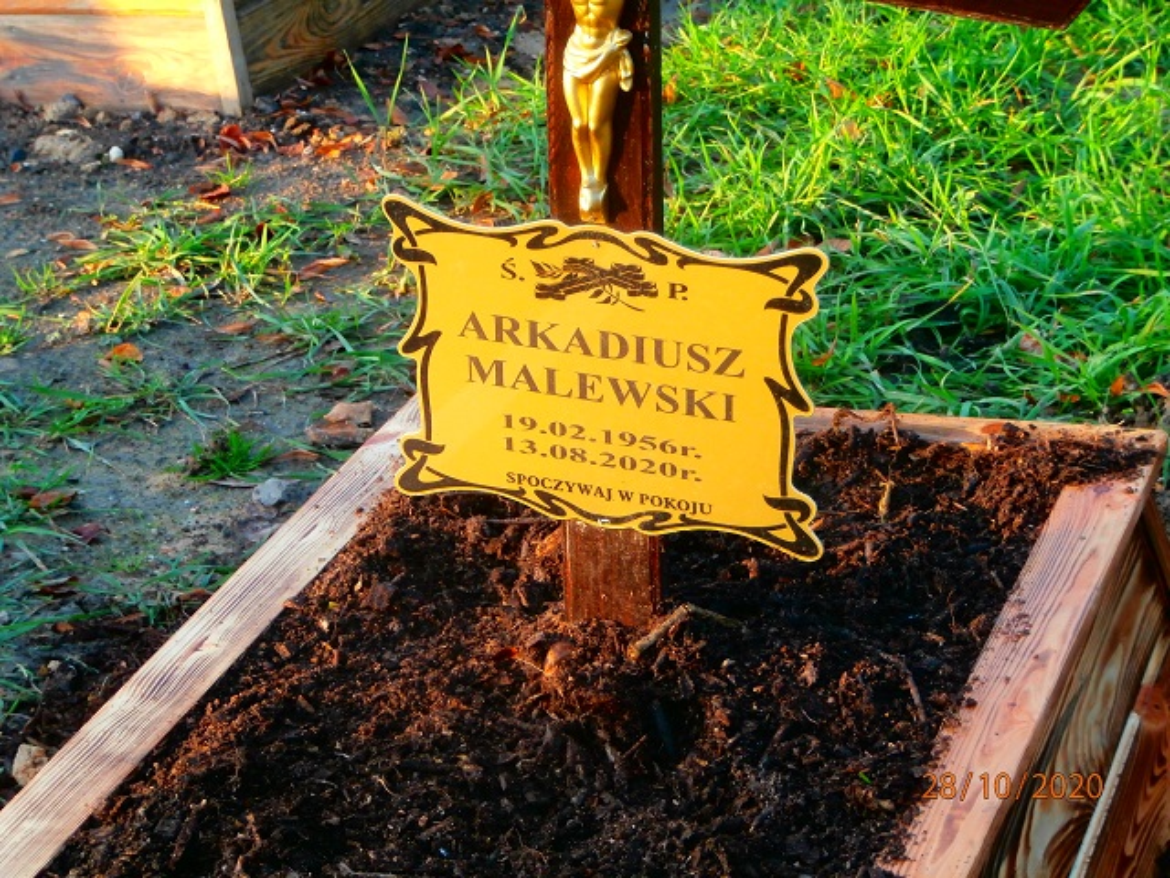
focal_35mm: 110
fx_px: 3718
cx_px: 585
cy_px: 439
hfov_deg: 17.9
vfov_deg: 13.5
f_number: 5.4
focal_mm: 19.54
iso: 200
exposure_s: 1/60
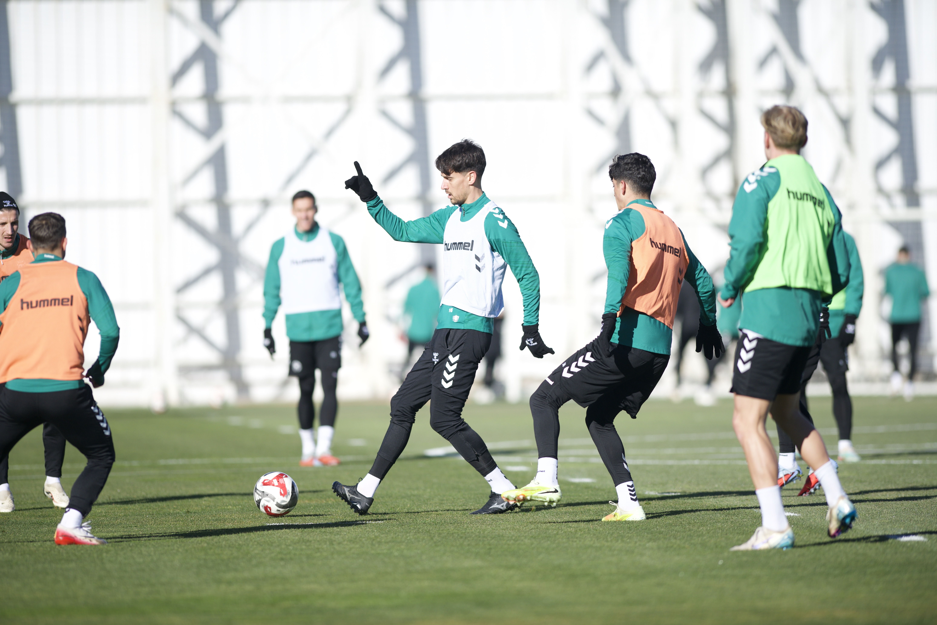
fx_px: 7808
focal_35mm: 300
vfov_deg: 4.6
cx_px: 468
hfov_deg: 6.9
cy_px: 312
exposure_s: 1/4000
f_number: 2.8
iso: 250
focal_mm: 300
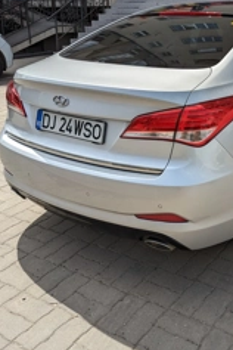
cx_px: 196
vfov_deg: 45.7
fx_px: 408
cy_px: 117
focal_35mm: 42
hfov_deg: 30.9
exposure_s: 1/2899
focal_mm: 6.81
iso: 40
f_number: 1.85
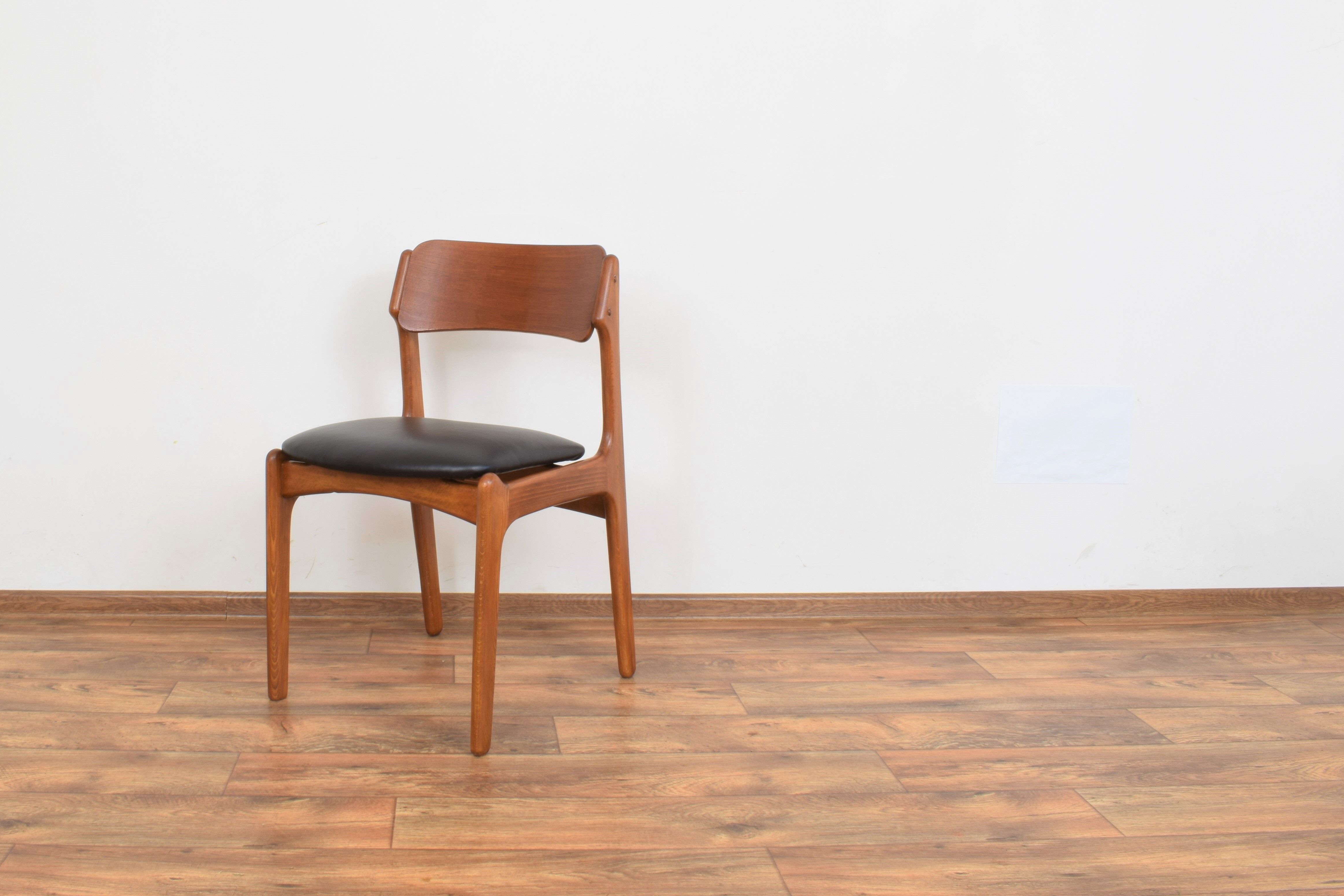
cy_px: 381
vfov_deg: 37.8
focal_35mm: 35
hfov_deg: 53.7
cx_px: 484
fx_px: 1307
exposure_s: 4
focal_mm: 18
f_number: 22
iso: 100
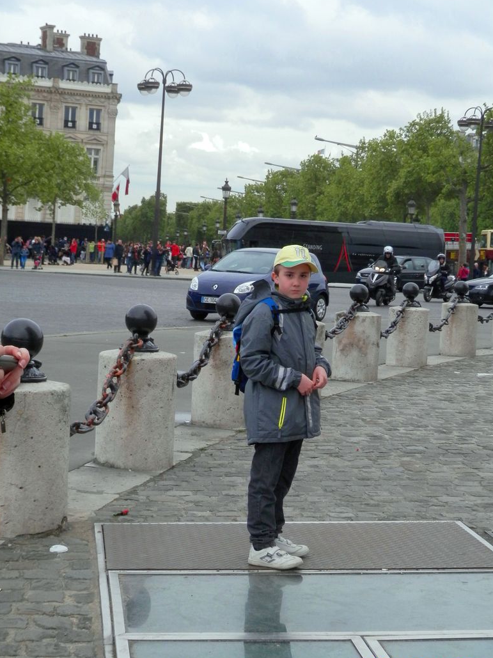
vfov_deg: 27.8
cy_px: 343
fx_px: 1330
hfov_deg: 21.0
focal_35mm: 70
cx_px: 251
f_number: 4.2
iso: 80
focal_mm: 10.8
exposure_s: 1/320
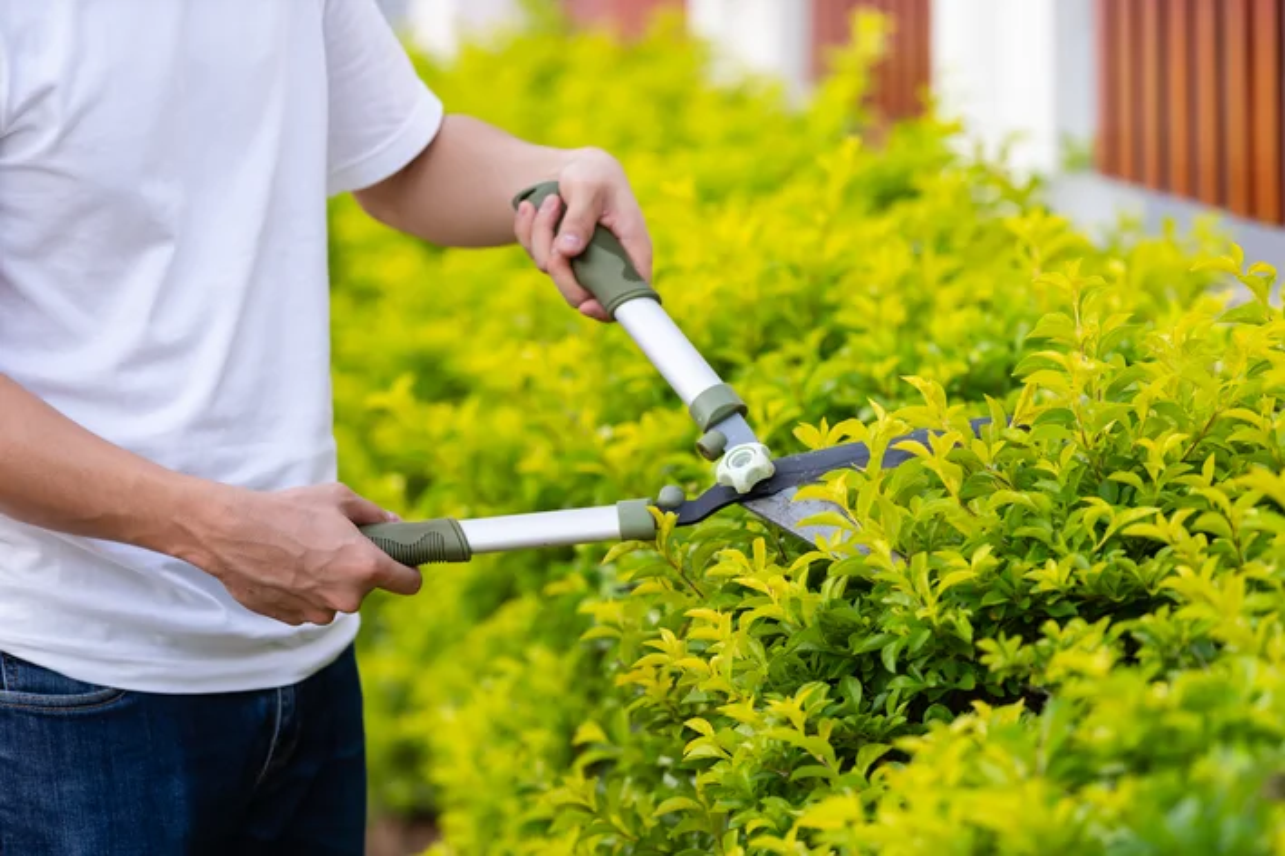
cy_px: 428
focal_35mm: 200
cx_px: 642
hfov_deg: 10.3
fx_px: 7135
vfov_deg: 6.9
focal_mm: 200
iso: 500
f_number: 5
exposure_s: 1/125
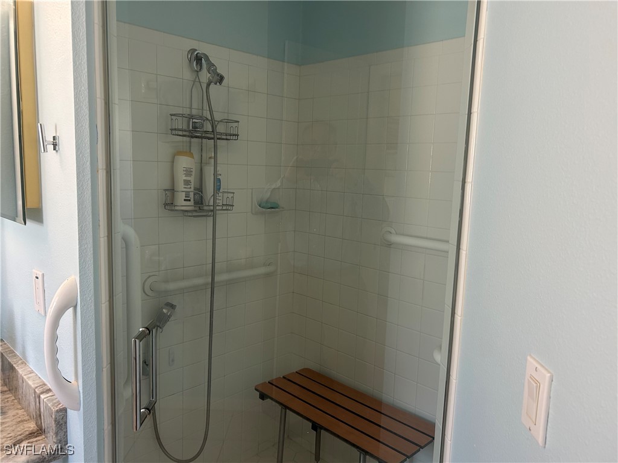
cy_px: 232
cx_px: 309
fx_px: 464
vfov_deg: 53.1
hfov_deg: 67.3
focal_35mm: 26
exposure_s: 1/120
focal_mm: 5.7
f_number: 1.5
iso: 100
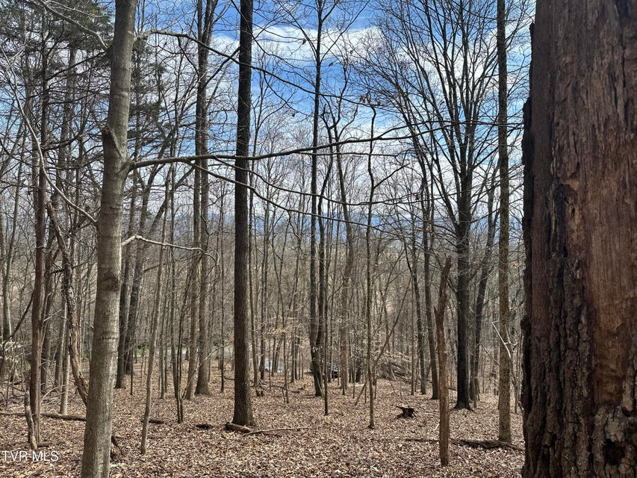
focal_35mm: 24
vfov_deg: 56.8
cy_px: 239
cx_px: 318
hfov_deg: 71.6
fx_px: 442
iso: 80
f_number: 1.78
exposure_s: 1/3058
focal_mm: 6.86
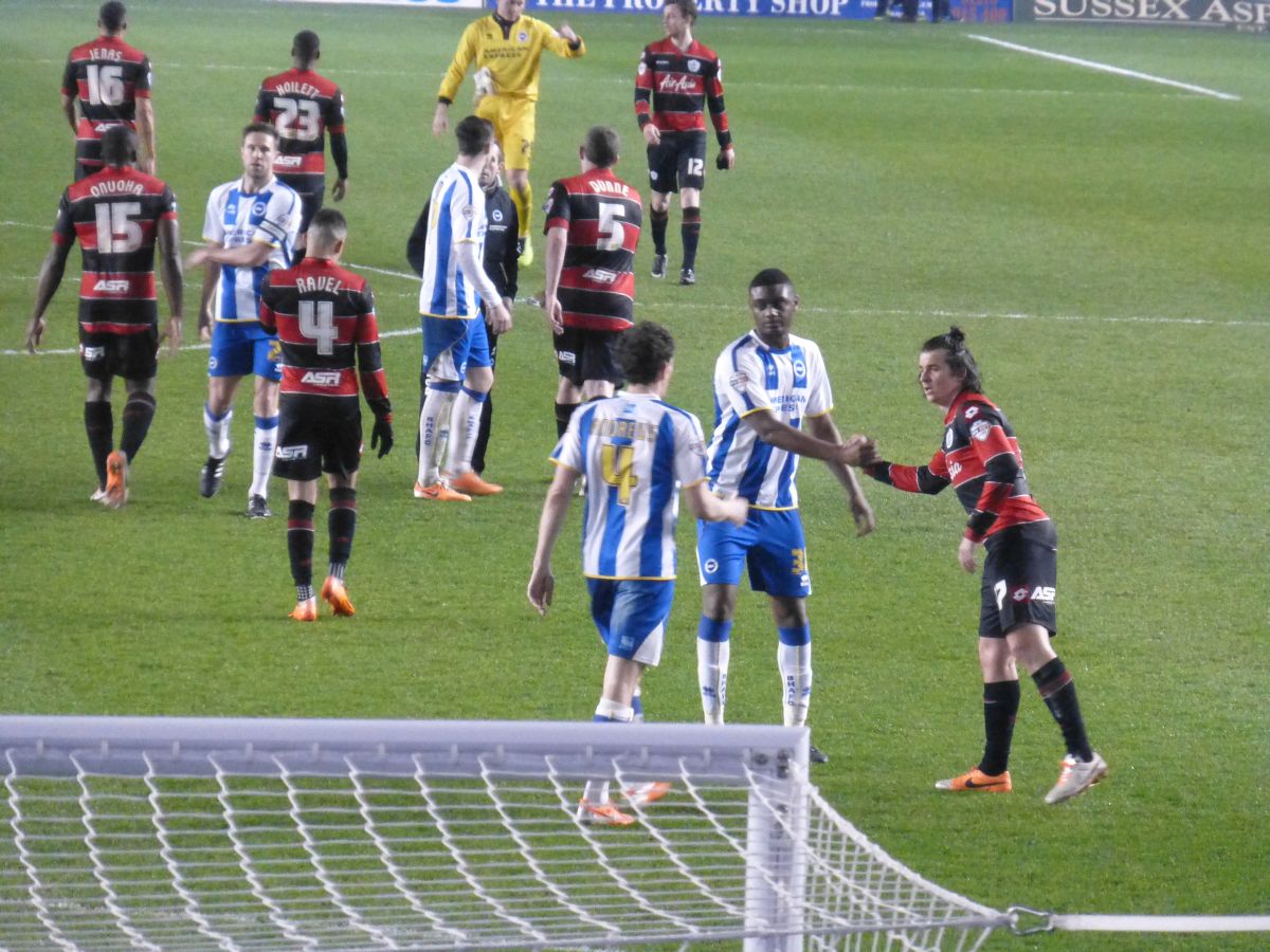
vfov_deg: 4.4
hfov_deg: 5.9
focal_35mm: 336
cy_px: 476
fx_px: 12327
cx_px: 635
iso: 1600
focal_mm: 60
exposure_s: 1/50
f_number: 5.9
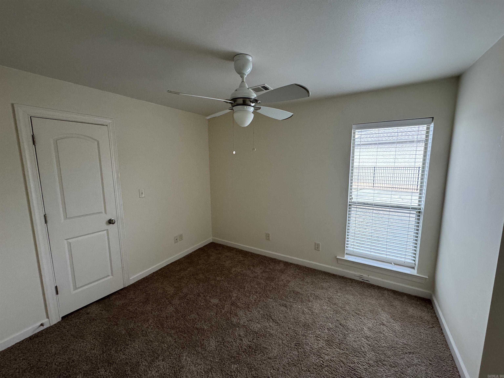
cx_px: 252
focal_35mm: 14
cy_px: 189
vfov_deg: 85.7
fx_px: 204
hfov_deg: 102.1
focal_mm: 2.22
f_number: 2.2
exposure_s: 1/60
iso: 250
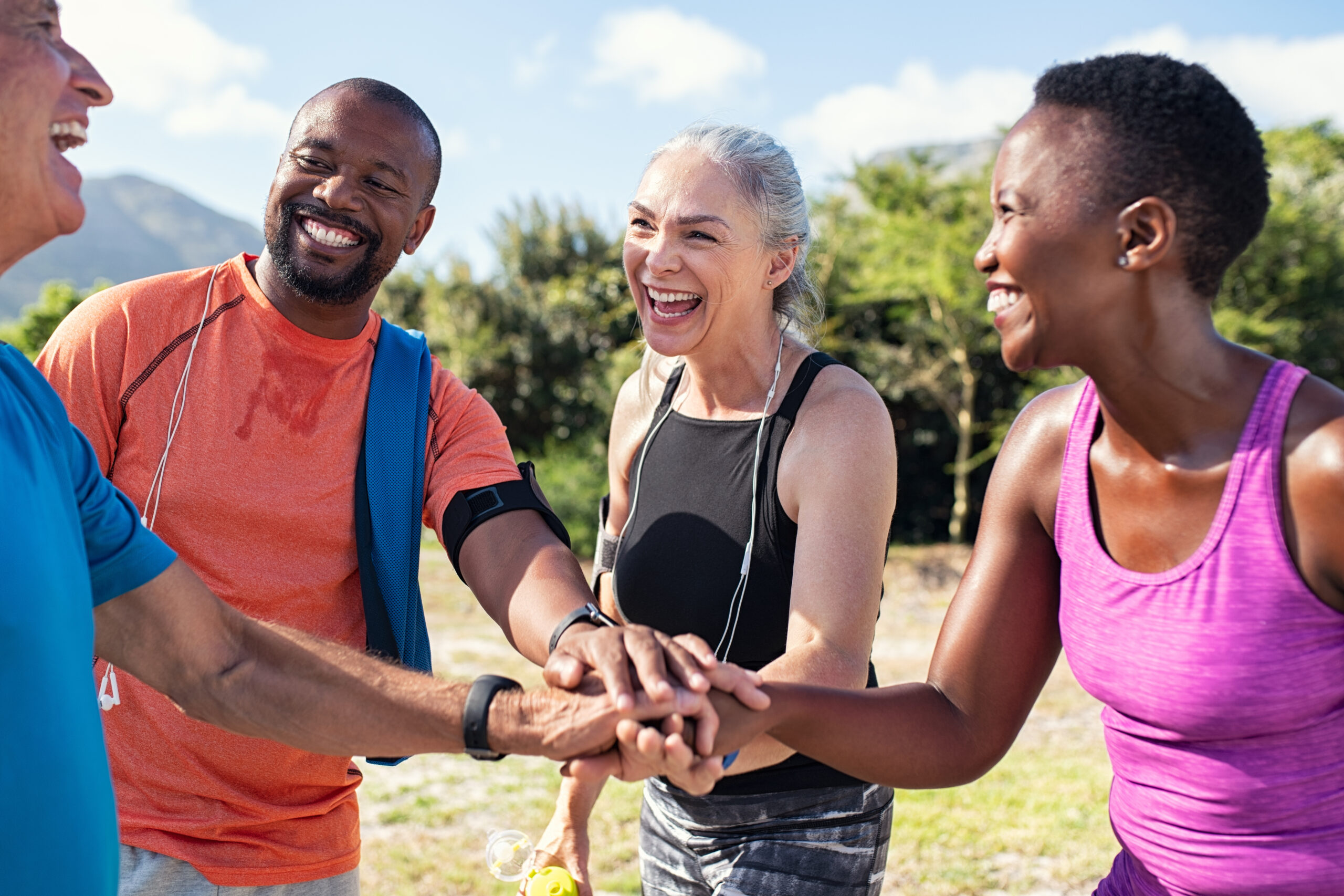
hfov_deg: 46.4
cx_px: 672
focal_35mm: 42
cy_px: 448
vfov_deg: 31.9
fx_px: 1568
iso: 100
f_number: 2.8
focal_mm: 35
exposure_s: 1/640
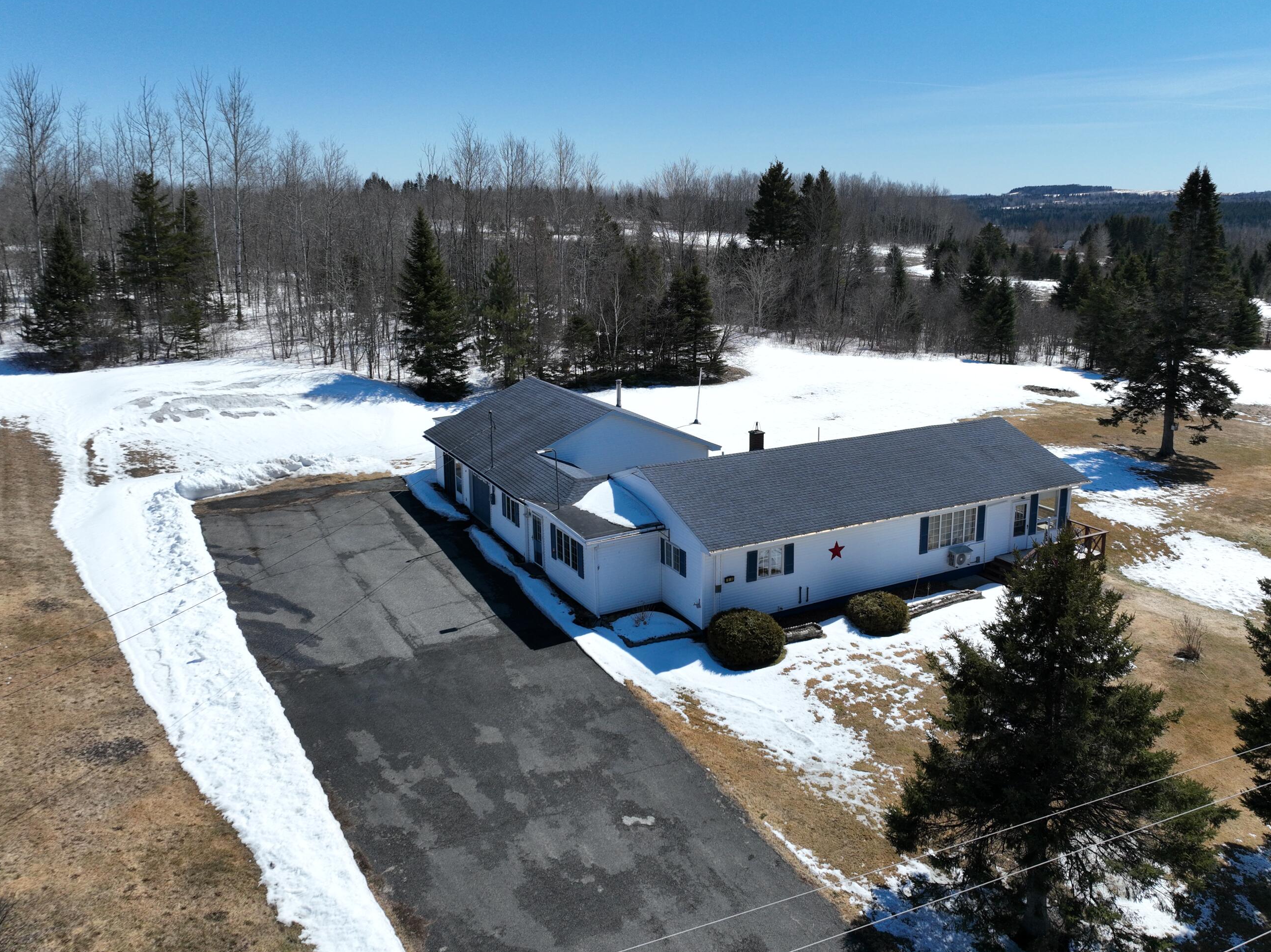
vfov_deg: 49.6
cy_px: 415
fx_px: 1028
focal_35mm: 28
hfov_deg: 63.3
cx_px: 708
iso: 120
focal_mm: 12.29
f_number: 2.8
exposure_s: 1/4000
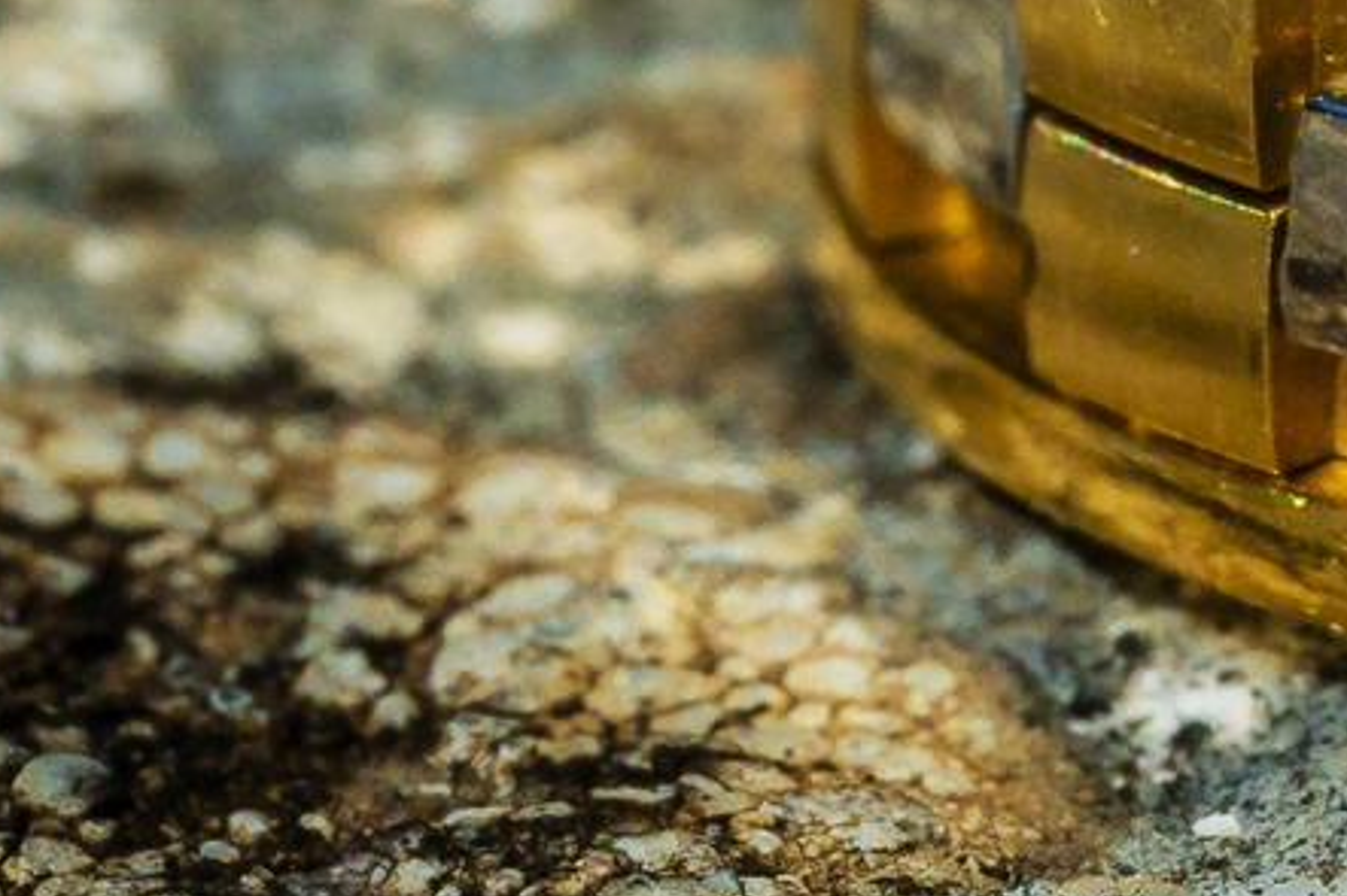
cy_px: -1305
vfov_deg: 2.3
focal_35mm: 607
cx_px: 2539
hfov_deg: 3.4
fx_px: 22702
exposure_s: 1/400
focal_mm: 105
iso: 200
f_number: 16
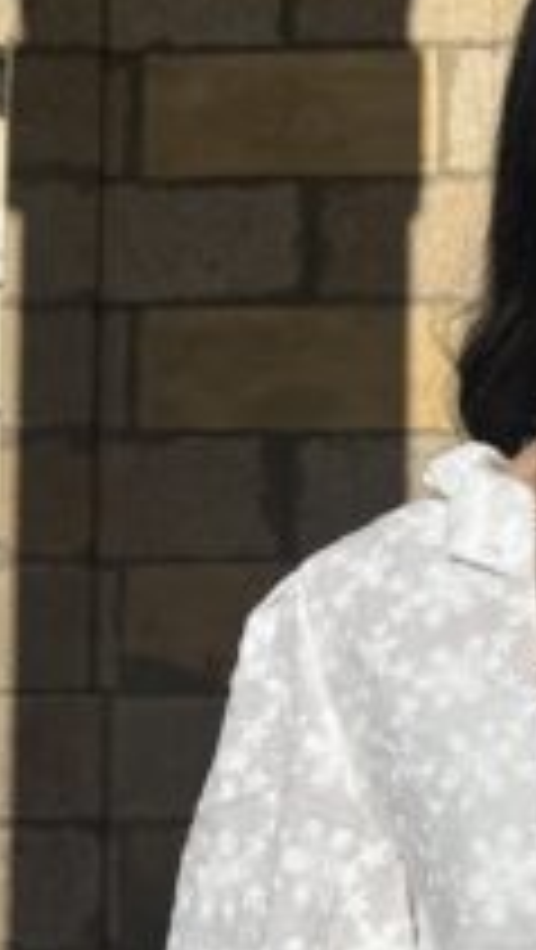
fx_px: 1942
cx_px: 739
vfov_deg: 26.2
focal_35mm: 77
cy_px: 925
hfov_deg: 14.9
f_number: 1.5
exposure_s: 1/9434
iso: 50
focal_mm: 5.7
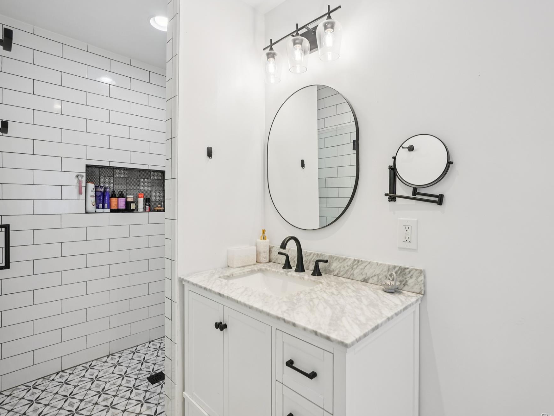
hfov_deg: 86.0
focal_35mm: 19
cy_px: 208
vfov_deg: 69.9
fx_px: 297
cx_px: 280
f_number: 8
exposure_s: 1/30
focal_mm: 16.5
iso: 200
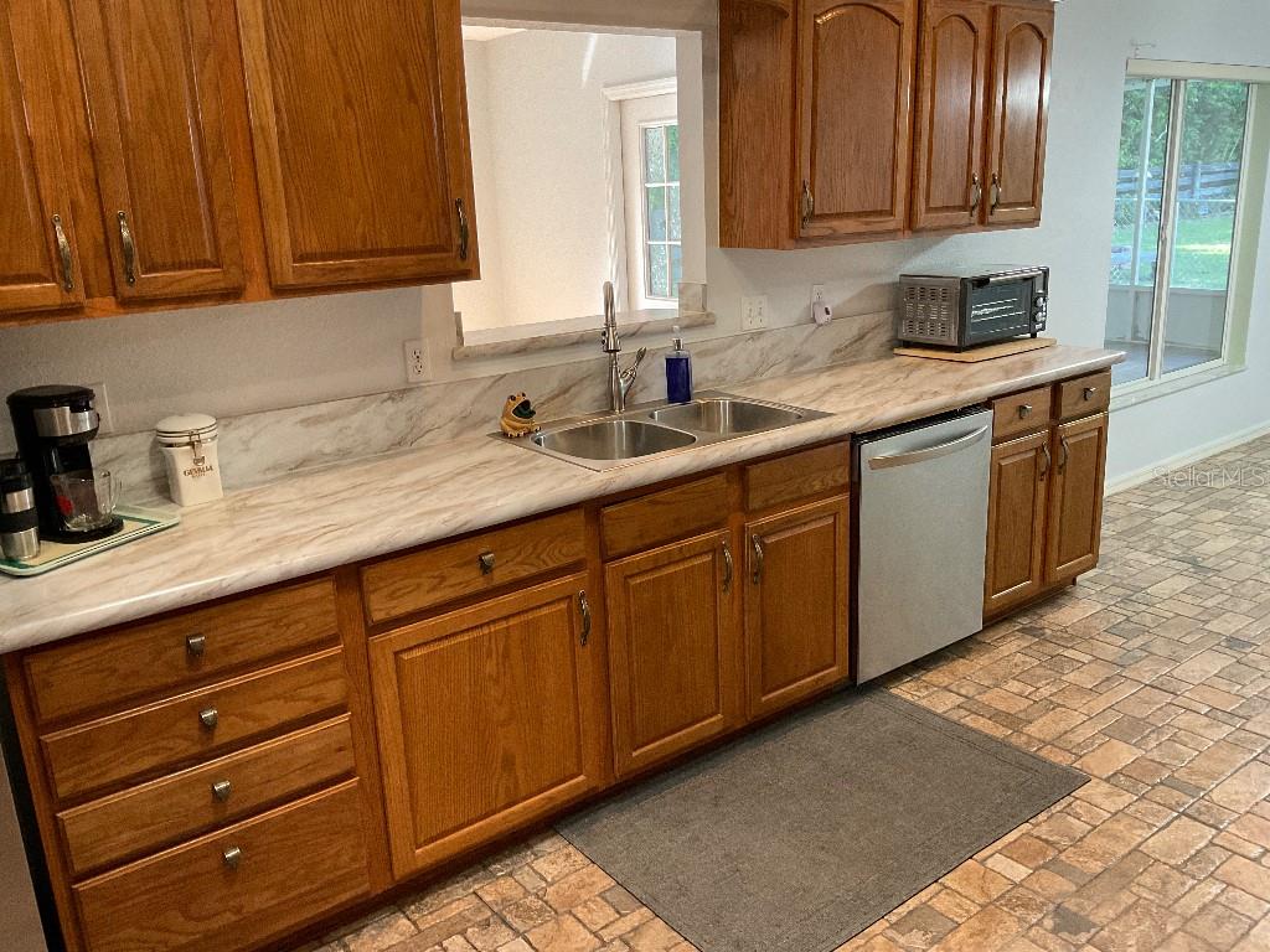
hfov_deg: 61.7
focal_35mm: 29
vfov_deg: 48.2
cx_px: 635
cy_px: 476
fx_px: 1064
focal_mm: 3
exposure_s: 1/60
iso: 160
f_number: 1.8
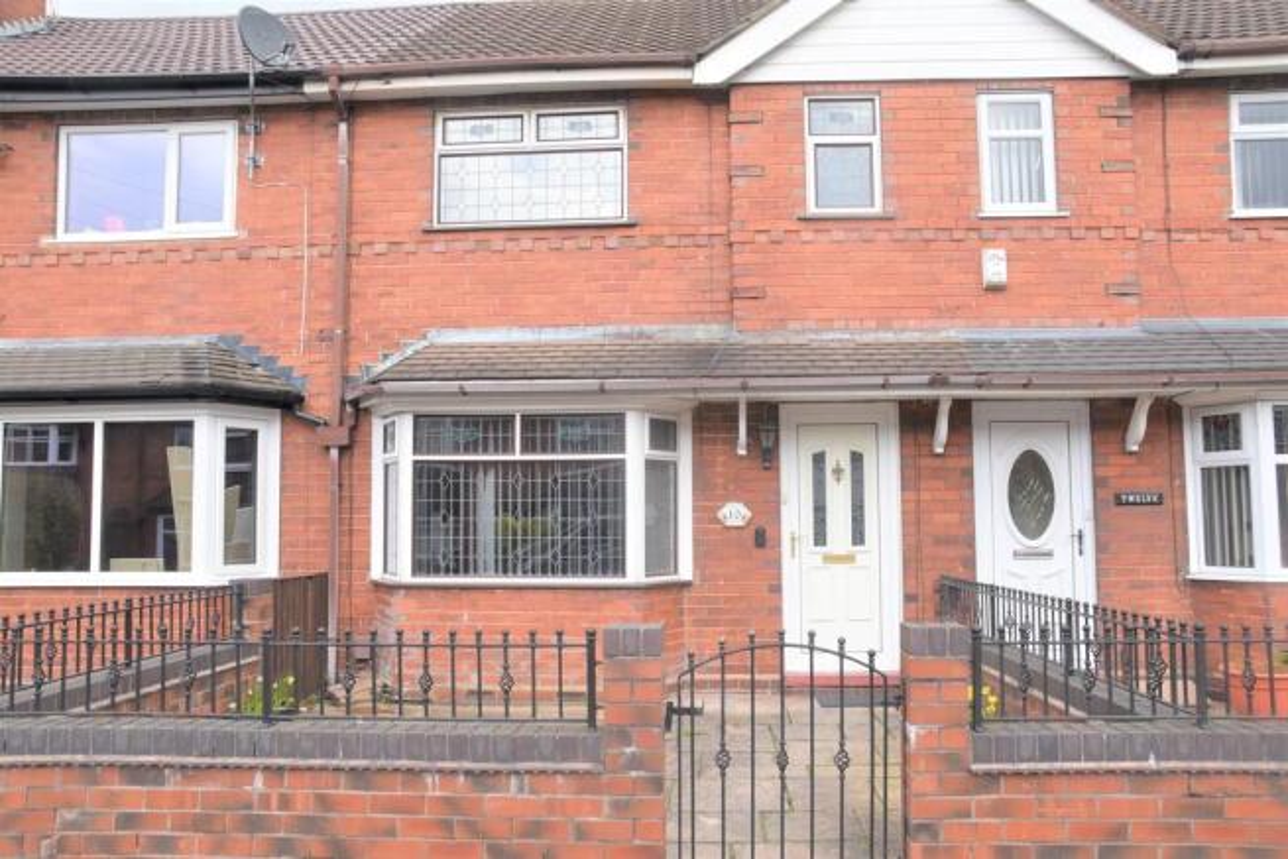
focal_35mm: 27
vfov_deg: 48.0
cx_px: 644
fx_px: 966
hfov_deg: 67.4
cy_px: 430
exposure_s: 1/250
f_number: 8
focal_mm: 18
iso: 200
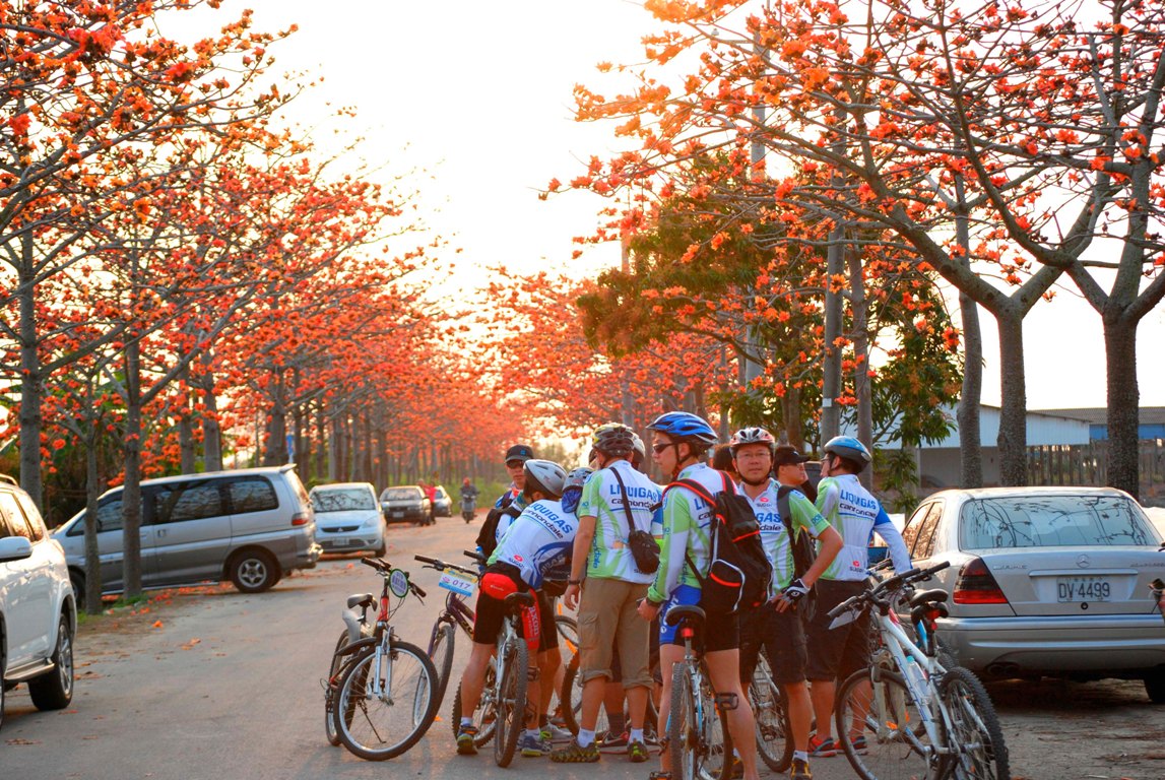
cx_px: 582
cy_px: 390
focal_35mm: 93
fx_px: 3013
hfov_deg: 21.9
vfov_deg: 14.7
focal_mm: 62
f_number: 5.6
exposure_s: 1/400
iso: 400
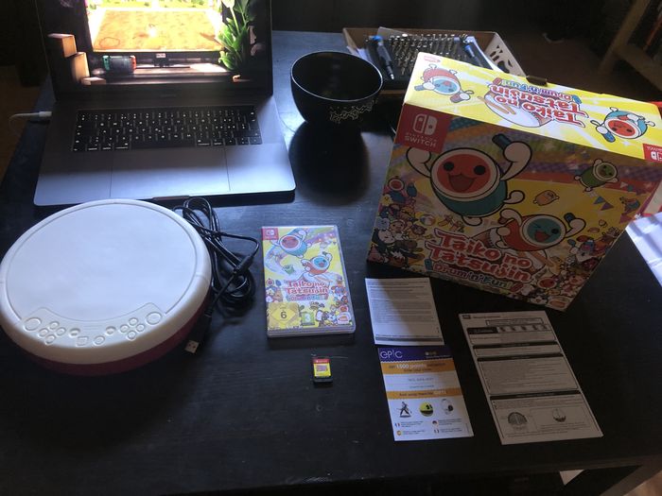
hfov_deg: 63.4
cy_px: 248
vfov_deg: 49.7
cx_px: 331
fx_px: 535
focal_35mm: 28
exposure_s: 1/6
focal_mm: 4
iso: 100
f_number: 1.8
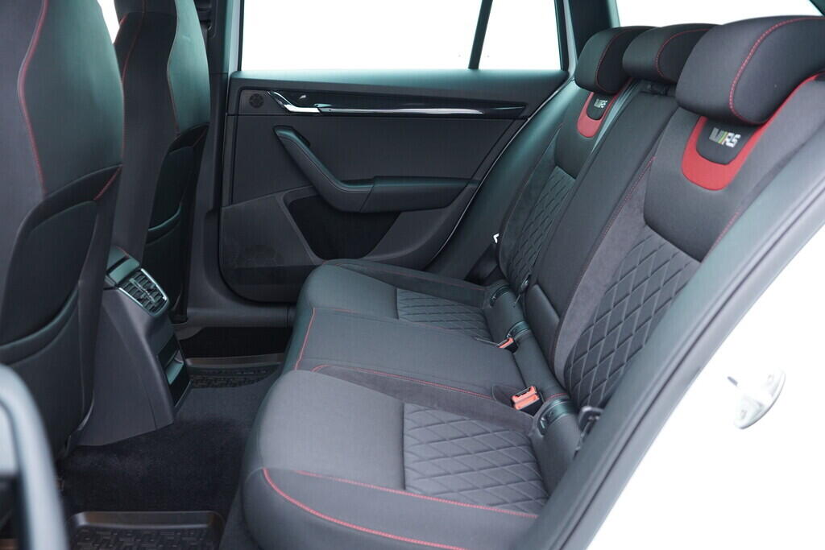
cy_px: 275
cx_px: 412
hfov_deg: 53.1
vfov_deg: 36.9
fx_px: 825
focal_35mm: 36
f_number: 2.8
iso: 500
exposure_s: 1/40
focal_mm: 24
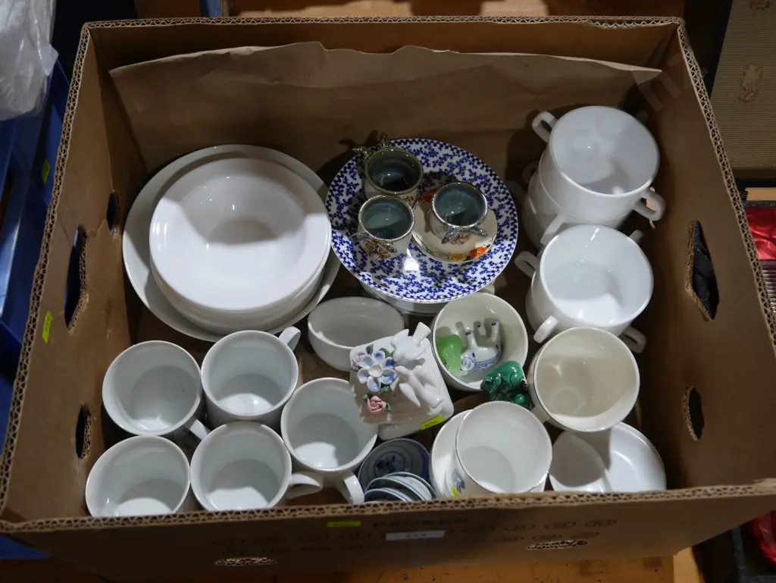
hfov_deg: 53.9
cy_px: 292
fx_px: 763
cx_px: 388
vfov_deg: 41.8
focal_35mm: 34
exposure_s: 1/60
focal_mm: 17
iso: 200
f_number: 4
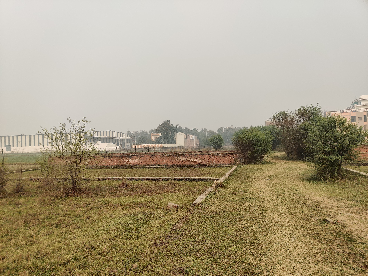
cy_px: 138
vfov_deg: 51.4
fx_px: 287
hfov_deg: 65.3
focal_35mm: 27
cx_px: 184
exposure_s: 1/1163
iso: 125
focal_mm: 4.75
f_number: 1.65
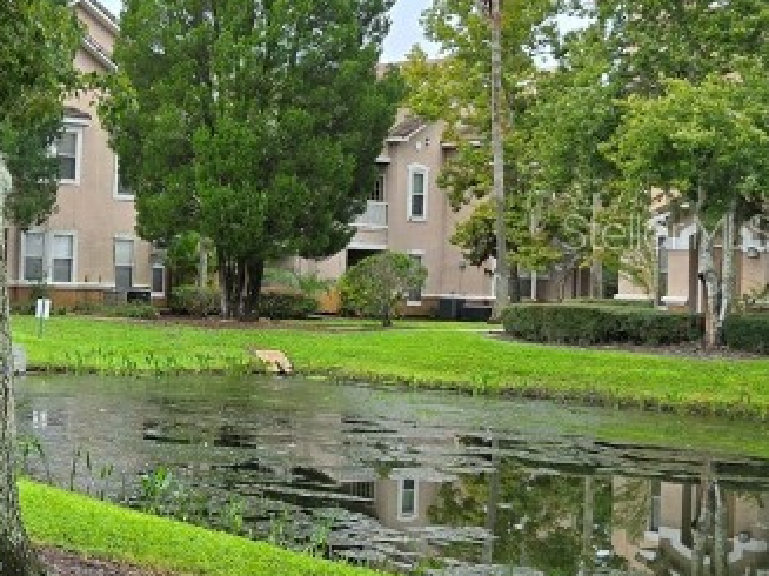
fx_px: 1599
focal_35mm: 72
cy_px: 230
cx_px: -421
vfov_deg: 20.4
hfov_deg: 21.9
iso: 12
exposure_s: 1/415
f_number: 1.7
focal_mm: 6.3
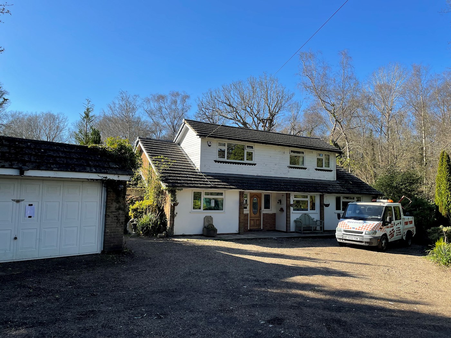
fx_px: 339
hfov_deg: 67.3
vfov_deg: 53.1
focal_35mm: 26
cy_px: 169
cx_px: 226
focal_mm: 4.2
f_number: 1.6
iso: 32
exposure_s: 1/1795
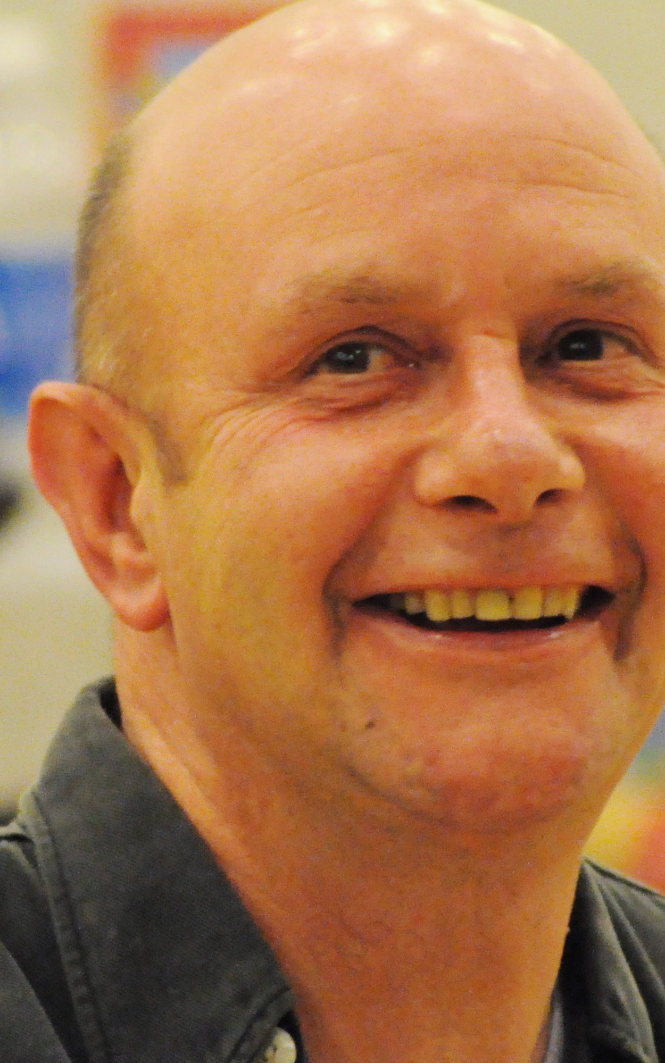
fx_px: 16612
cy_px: 602
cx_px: 420
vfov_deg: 3.7
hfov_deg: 2.3
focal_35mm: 573
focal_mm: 175
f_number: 5.6
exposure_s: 1/80
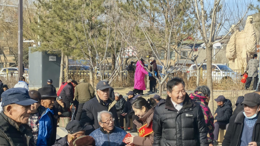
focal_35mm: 79
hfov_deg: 26.9
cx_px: 131
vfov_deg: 15.3
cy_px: 95
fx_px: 545
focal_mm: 5.75
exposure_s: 1/2000
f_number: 1.4
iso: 50
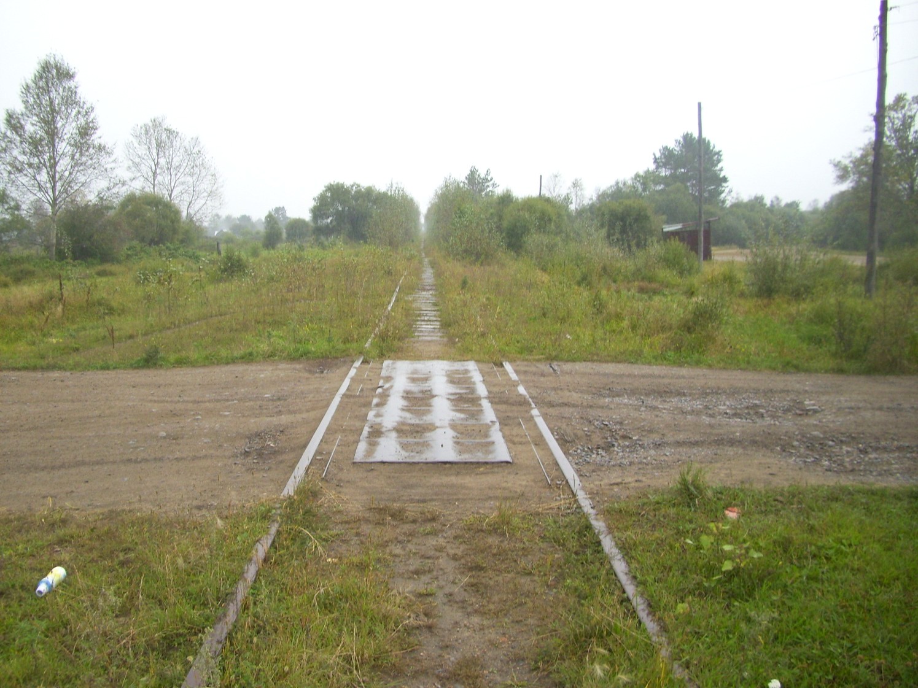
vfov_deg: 41.8
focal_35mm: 34
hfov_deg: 54.0
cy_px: 344
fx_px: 902
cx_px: 459
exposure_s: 1/125
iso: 80
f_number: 2.9
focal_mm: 5.7
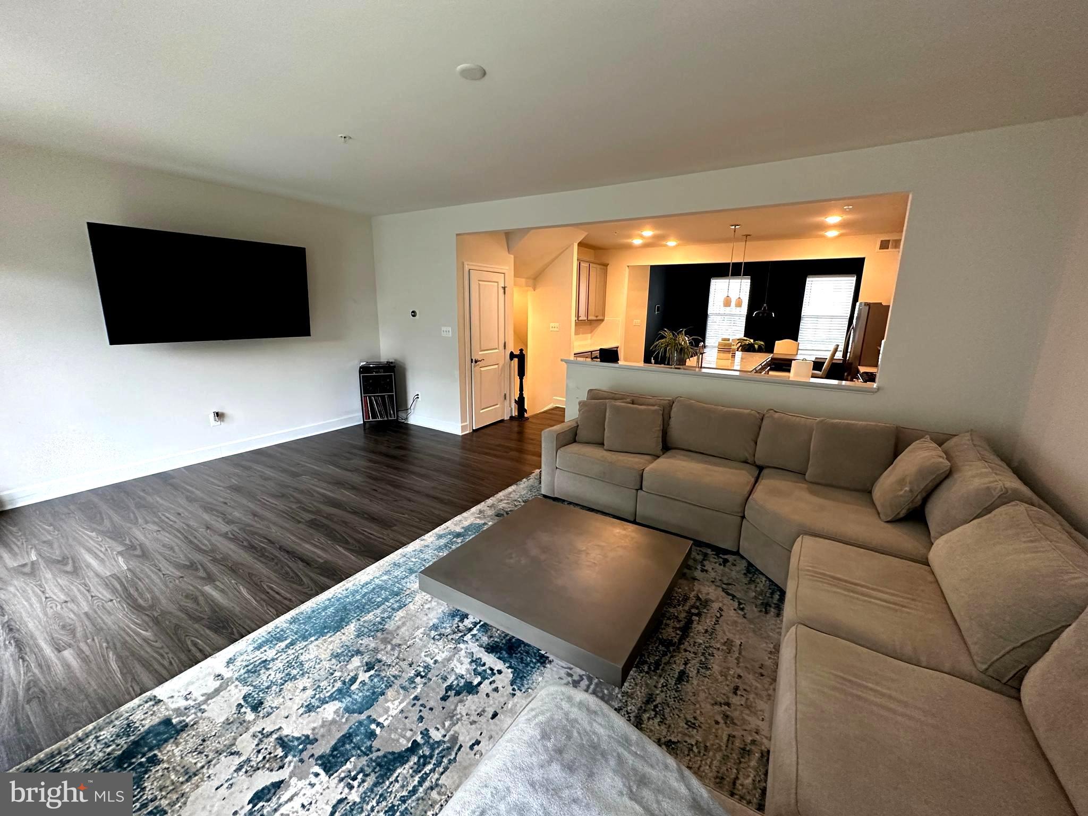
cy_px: 408
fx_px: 440
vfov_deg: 85.7
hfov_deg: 102.1
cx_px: 544
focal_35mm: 14
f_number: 2.2
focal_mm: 2.22
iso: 320
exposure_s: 1/60
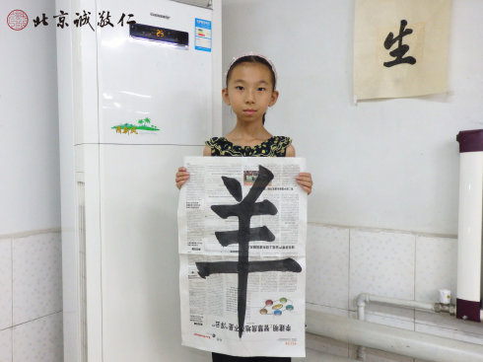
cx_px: 242
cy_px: 181
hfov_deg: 60.0
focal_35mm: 30
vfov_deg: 46.8
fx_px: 418
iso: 500
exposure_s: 1/60
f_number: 3.3
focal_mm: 5.5
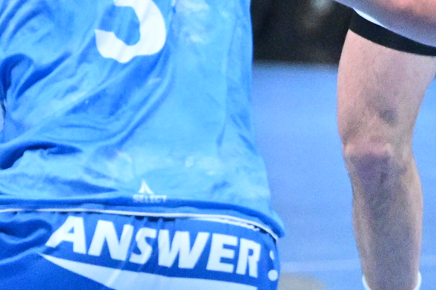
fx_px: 8015
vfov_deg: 2.1
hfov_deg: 3.1
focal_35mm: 662
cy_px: -76
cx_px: 326
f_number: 2.8
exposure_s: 1/3200
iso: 5000
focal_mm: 97
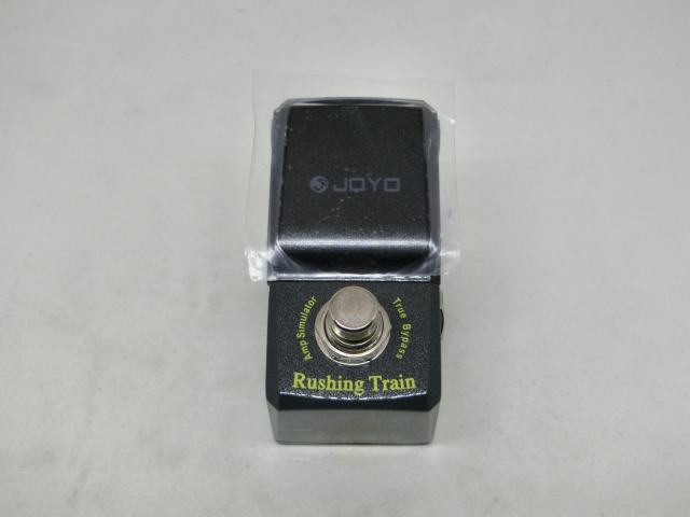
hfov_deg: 36.8
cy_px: 258
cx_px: 345
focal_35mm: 52
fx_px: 1037
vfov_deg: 28.0
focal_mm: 9.3
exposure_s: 1/125
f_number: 4.7
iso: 125
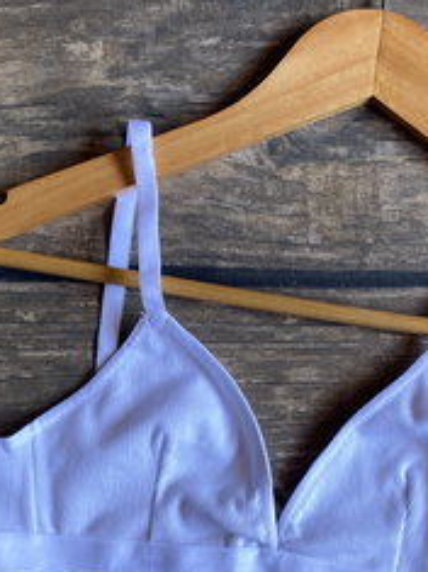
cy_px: 488
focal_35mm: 59
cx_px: 277
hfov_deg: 24.7
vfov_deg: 31.5
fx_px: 974
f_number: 1.8
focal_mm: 4.25
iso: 32
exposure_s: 1/128
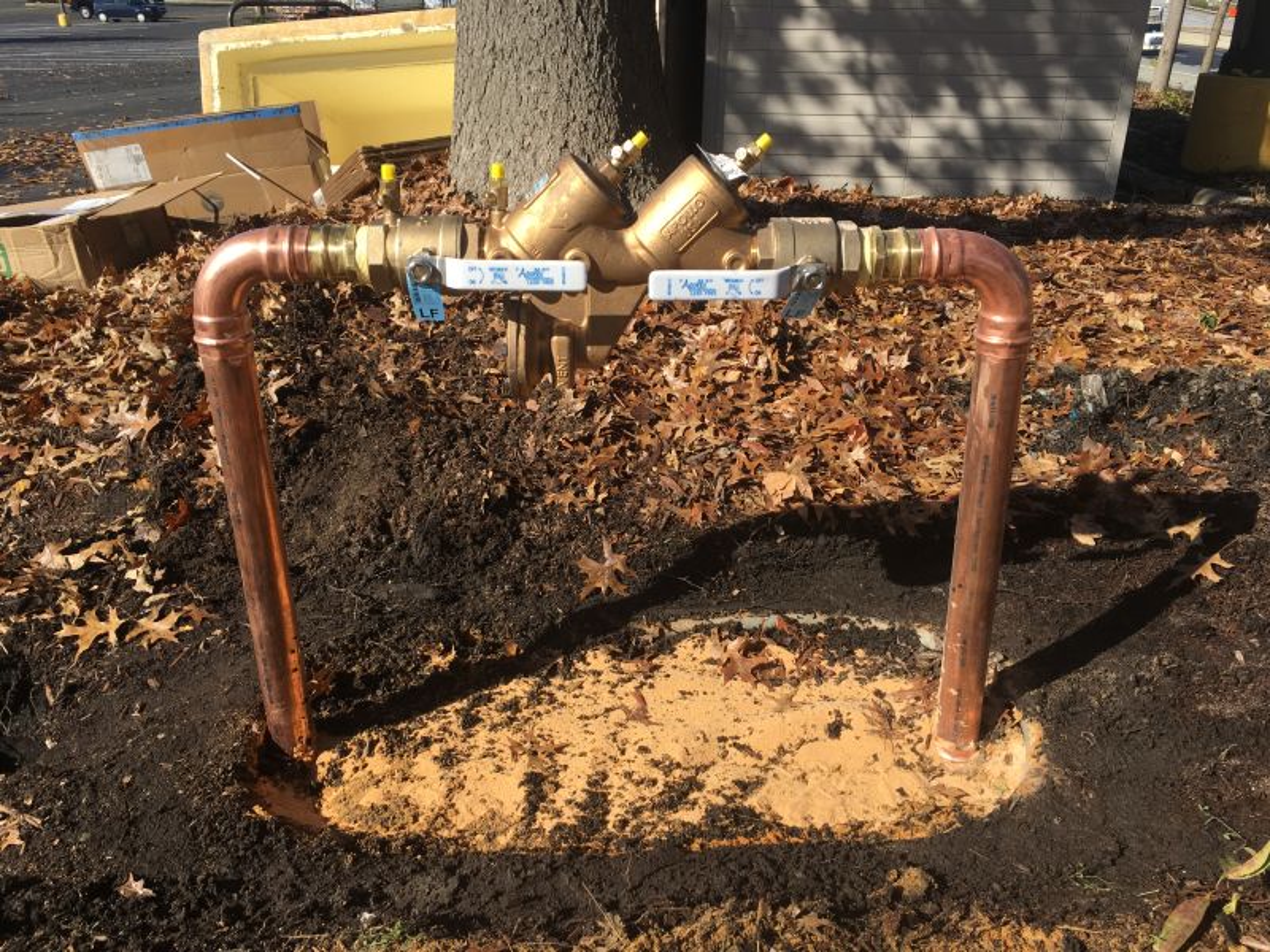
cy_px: 476
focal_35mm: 29
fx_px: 1064
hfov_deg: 61.7
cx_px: 635
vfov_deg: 48.2
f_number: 2.2
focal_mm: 4.15
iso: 25
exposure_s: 1/1148
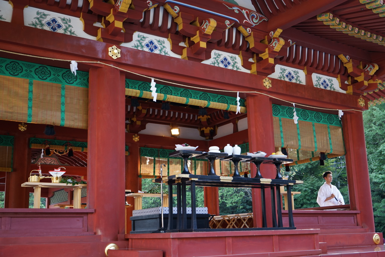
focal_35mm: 41
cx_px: 192
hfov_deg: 47.4
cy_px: 128
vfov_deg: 32.6
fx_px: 439
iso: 500
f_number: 4
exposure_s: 1/160
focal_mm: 41
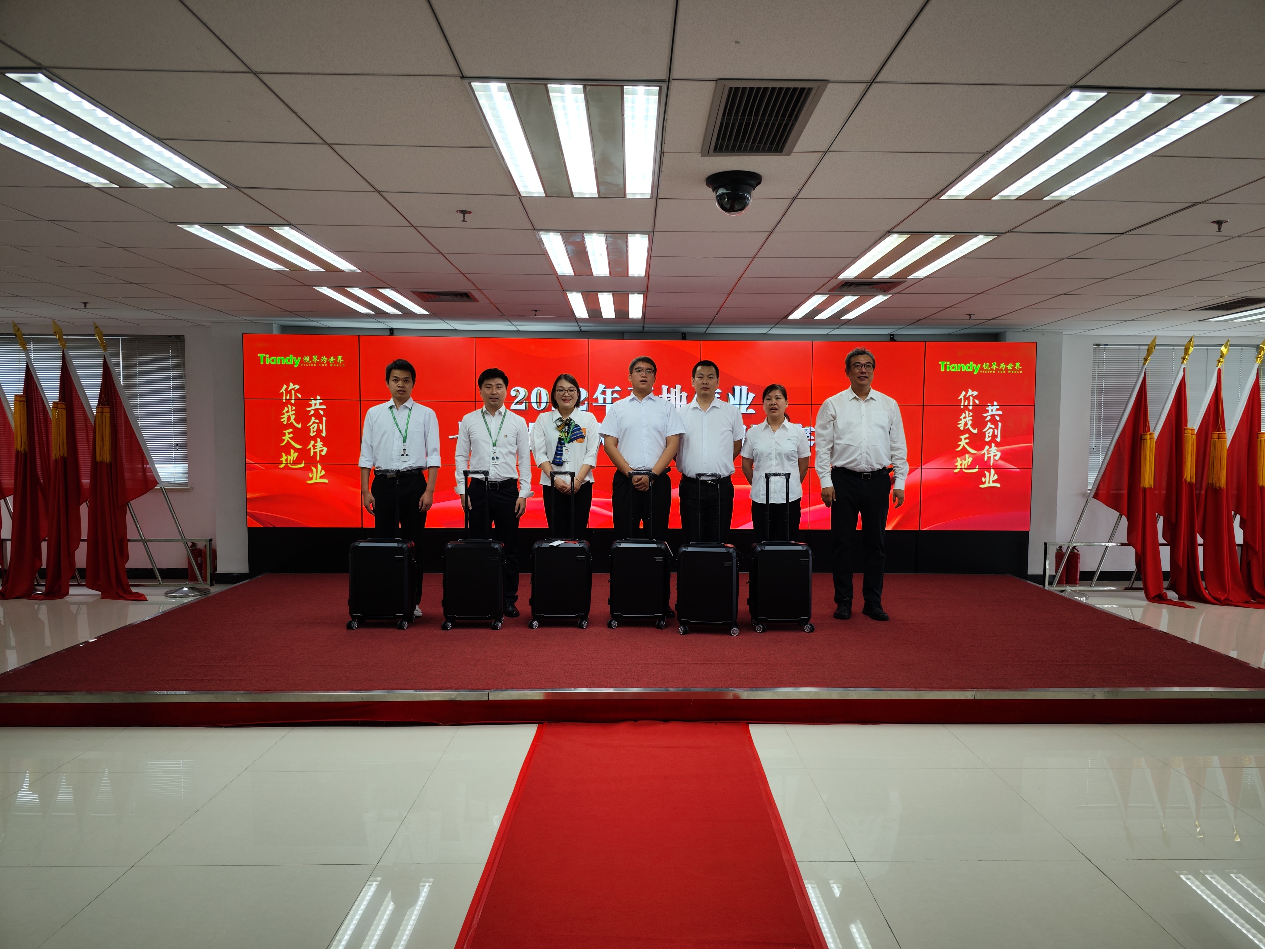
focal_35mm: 23
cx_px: 632
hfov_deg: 73.9
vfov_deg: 58.9
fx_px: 841
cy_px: 474
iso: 50
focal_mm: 8.7
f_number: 1.9
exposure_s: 1/100
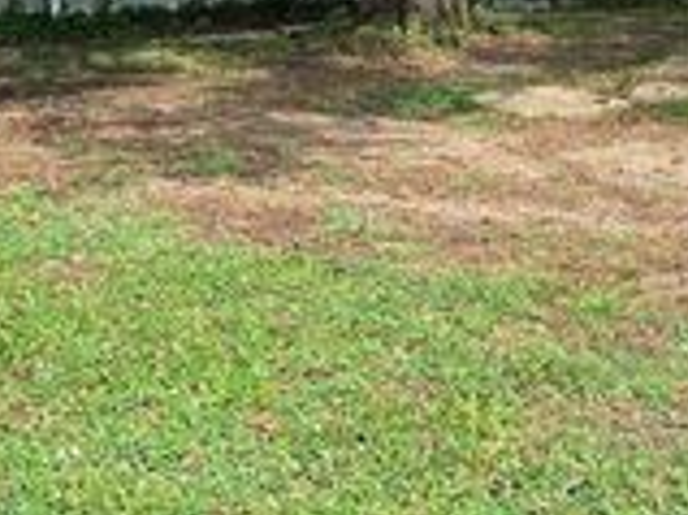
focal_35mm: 82
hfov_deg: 23.7
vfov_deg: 17.1
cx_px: 472
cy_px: -123
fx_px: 1629
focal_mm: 5.7
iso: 50
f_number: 1.5
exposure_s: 1/1100
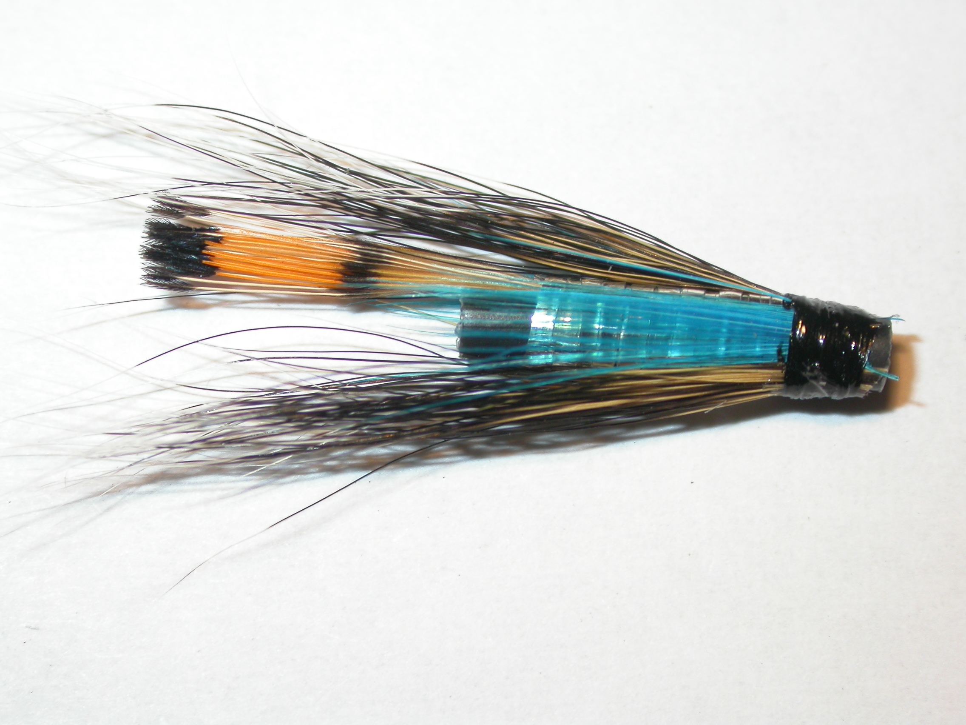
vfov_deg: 11.8
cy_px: 362
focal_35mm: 126
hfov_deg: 15.6
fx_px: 3516
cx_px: 483
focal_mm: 26.2
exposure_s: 1/77.1
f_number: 4.5
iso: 100
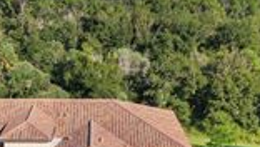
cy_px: 210
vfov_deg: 15.3
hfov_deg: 28.3
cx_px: 82
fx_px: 511
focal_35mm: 74
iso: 130
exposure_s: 1/80
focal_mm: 8.38
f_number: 2.8
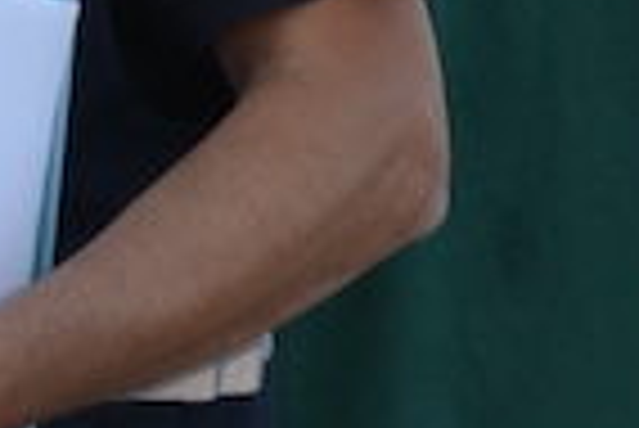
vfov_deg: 1.6
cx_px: -666
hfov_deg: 2.3
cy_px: -304
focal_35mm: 887
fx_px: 15757
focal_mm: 105
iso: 140
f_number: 5.6
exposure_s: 1/125
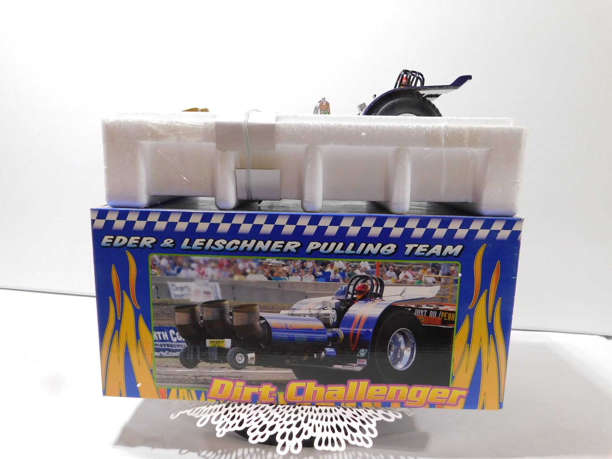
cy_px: 230
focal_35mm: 24
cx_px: 306
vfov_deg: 56.8
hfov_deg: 71.6
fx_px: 424
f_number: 3
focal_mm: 4.1
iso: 200
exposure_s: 1/30
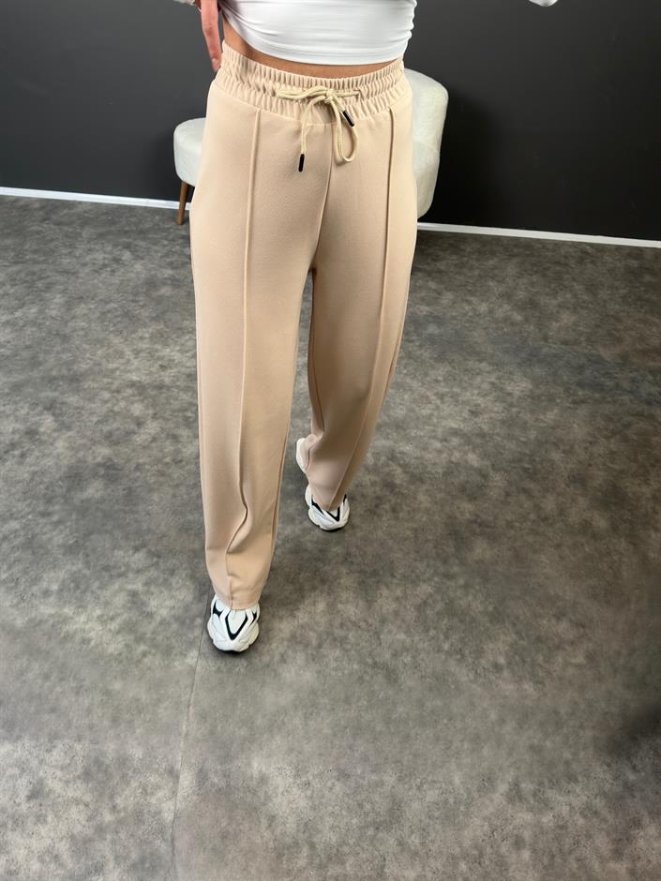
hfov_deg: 51.4
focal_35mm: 27
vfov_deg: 65.3
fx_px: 687
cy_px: 440
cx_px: 330
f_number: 1.78
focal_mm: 6.86
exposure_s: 1/60
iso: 250
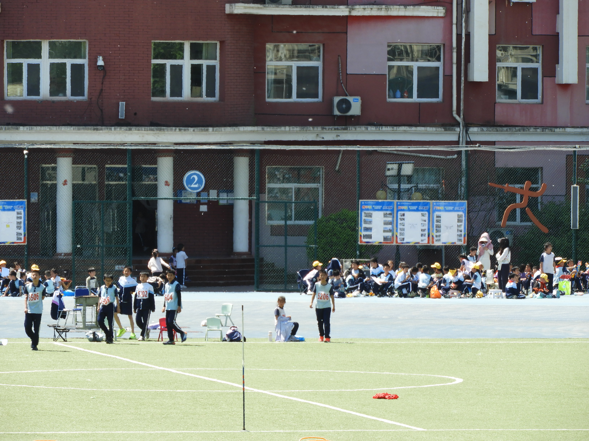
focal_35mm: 360
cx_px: 294
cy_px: 220
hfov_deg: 5.5
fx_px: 6125
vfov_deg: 4.1
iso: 100
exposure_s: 1/250
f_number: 5.6
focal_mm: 64.5
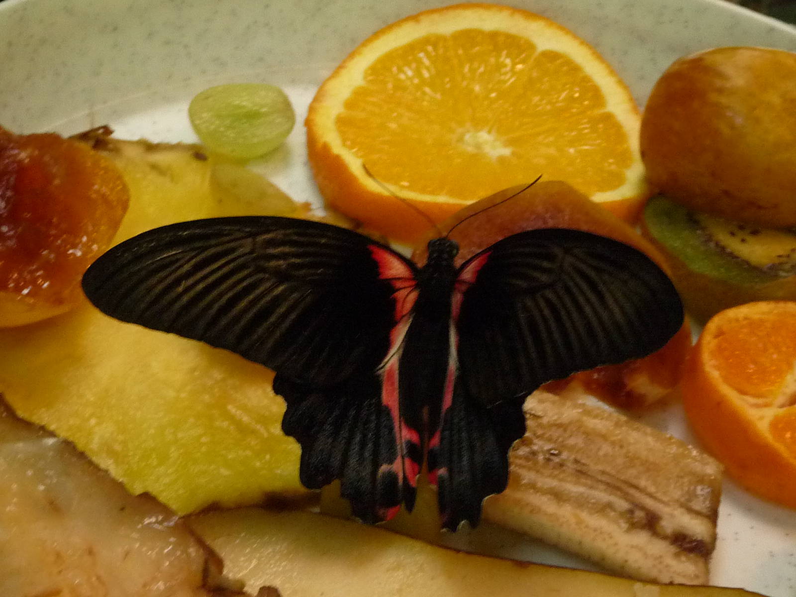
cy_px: 298
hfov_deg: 29.0
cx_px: 398
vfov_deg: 21.9
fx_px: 1541
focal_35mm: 67
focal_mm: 6.7
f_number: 3.9
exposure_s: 1/30
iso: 320
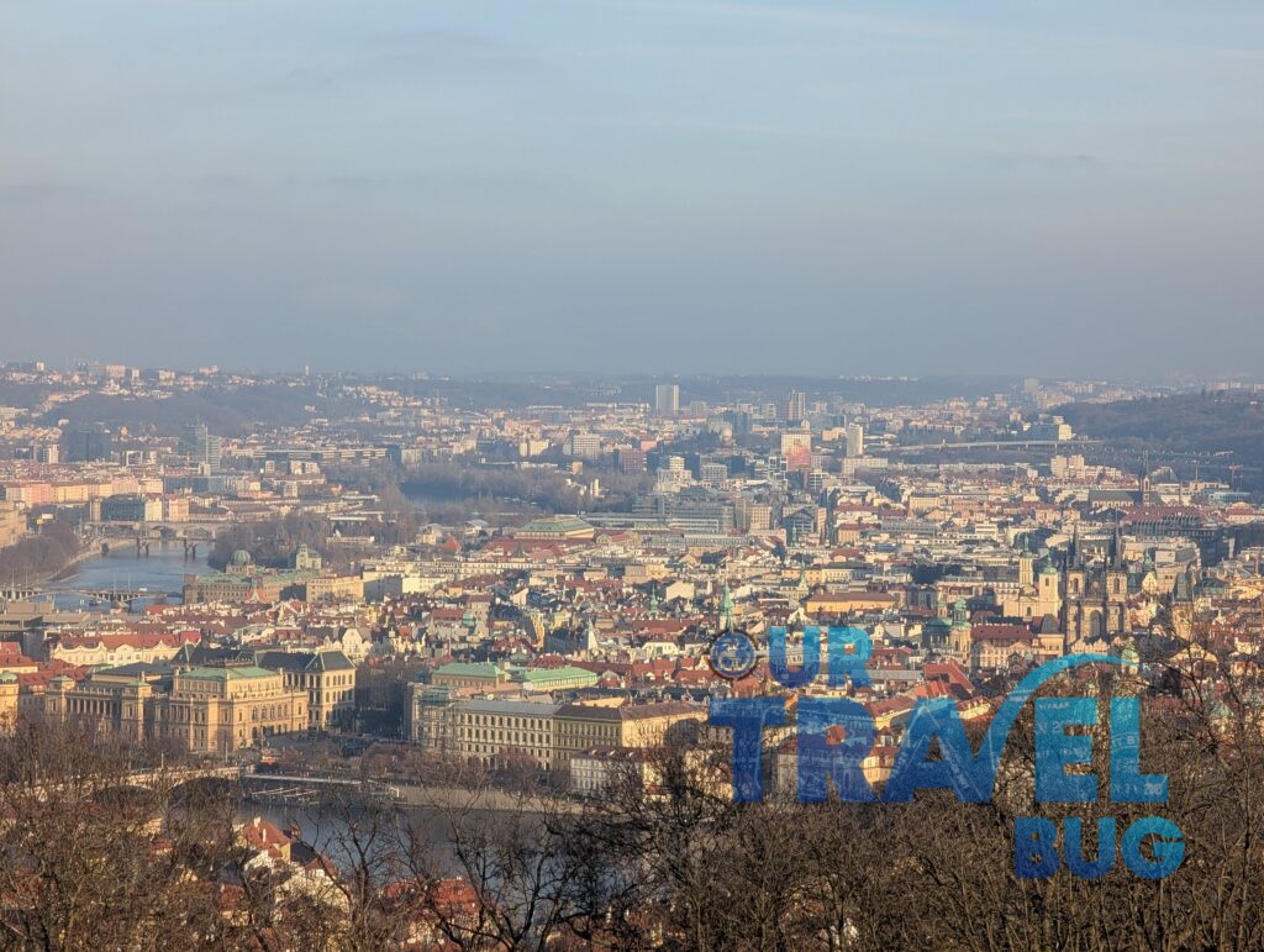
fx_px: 4022
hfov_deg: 17.9
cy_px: 476
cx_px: 632
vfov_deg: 13.5
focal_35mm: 110
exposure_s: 1/597
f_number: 2.8
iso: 42
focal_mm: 17.91
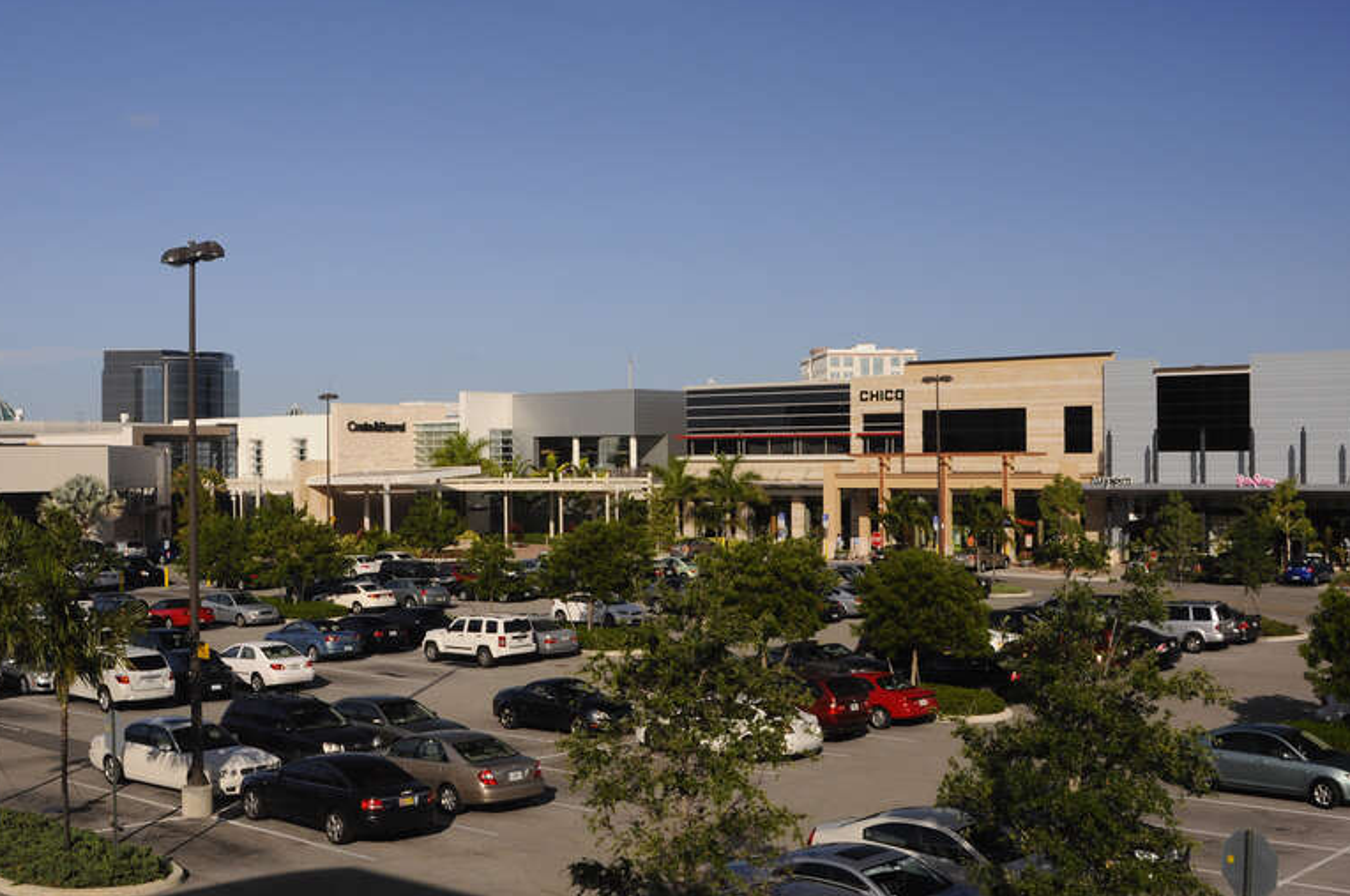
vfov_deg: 30.4
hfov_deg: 44.6
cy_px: 462
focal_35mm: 44
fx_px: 1648
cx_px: 654
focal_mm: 28
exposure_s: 1/320
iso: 400
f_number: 9
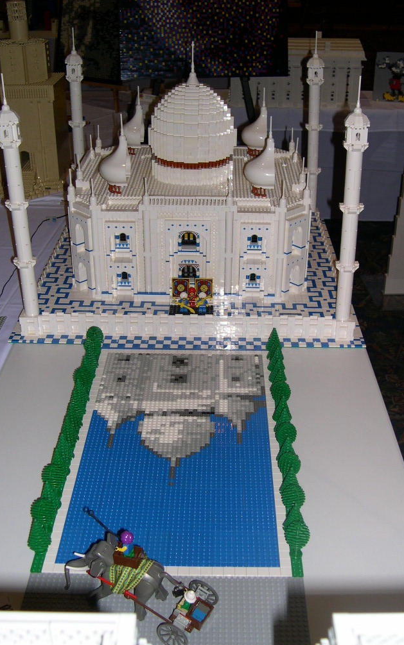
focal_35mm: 41
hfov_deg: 31.3
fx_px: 722
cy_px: 326
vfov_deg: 48.2
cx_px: 212
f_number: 2.8
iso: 100
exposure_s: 1/60
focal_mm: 8
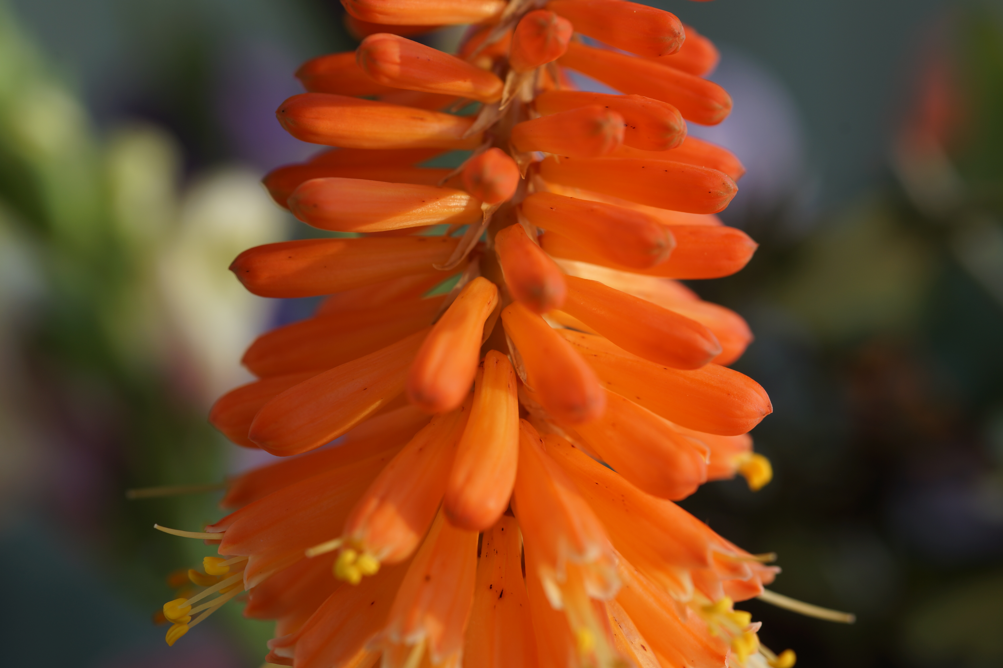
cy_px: 334
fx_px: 2925
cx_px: 502
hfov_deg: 19.5
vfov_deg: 13.0
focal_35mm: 105
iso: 100
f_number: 5.6
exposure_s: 1/60
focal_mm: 105
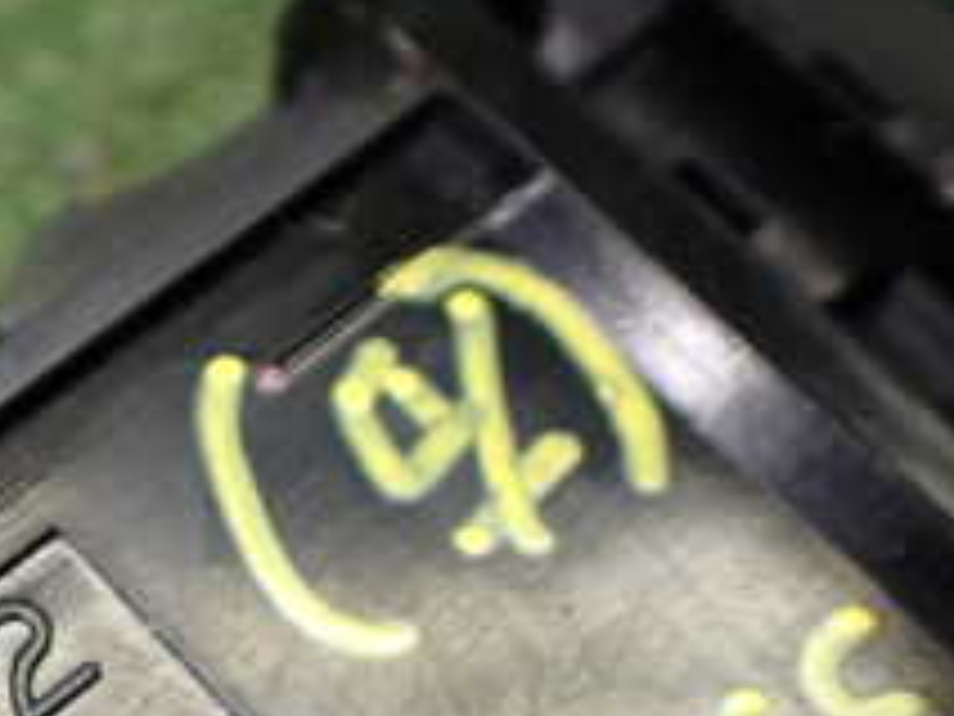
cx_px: 22
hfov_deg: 22.2
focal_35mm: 85
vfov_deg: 16.9
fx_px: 2343
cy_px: 775
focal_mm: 5.4
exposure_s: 1/125
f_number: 2.3
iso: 250
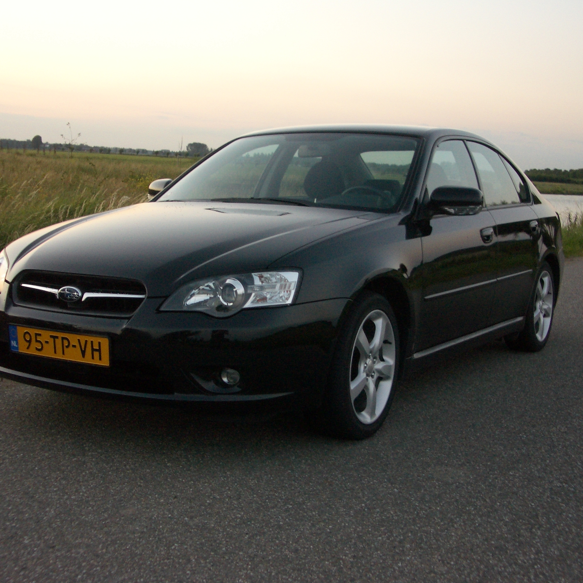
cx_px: 264
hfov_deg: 34.7
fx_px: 934
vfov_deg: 34.7
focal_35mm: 49
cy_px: 292
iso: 100
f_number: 2.8
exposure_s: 1/30
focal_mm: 6.8
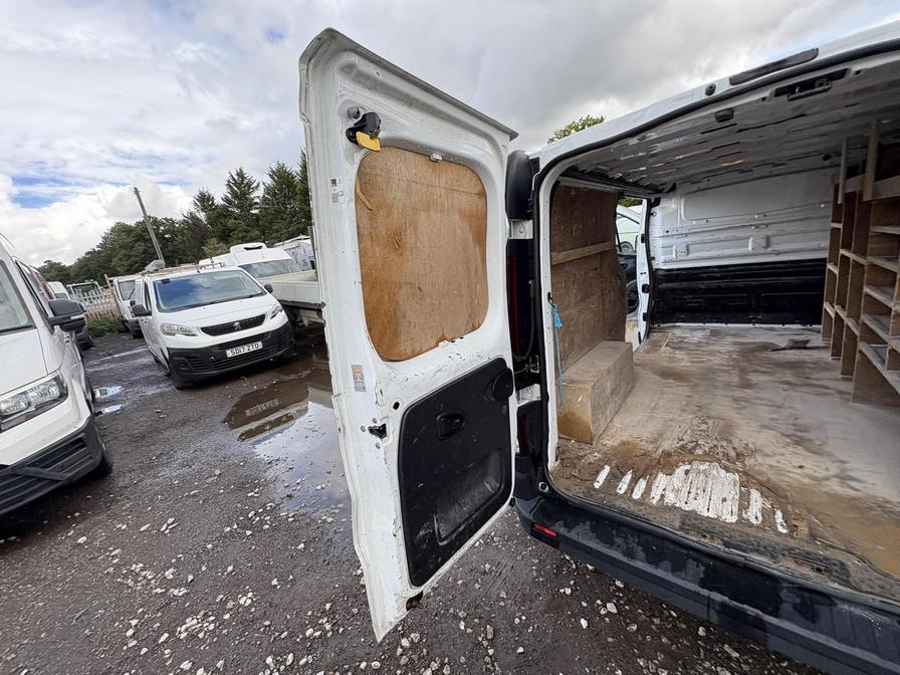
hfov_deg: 102.1
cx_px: 450
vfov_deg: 85.7
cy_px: 338
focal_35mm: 14
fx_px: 364
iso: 40
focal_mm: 2.22
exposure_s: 1/220
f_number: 2.2
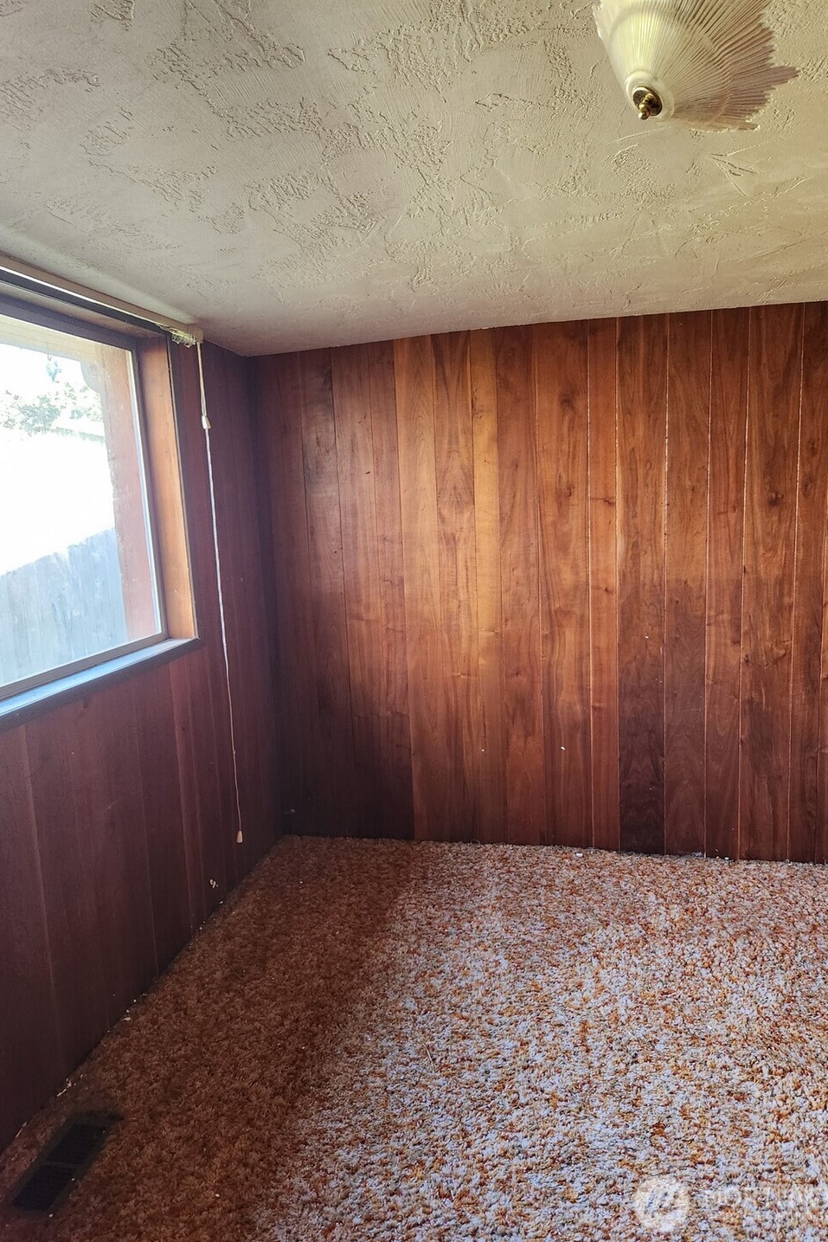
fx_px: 828
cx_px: 431
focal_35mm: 24
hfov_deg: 53.1
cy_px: 621
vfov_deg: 73.7
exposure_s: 1/120
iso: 800
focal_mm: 5.4
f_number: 1.8
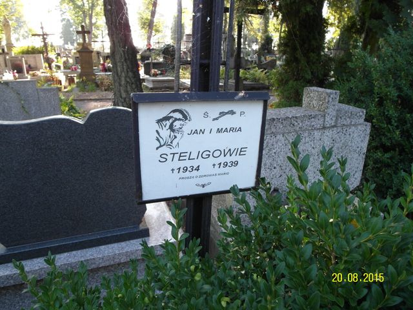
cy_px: 155
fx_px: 286
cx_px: 206
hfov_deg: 71.6
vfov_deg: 56.8
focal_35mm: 24
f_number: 3.4
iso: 100
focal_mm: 5.2
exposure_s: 1/60
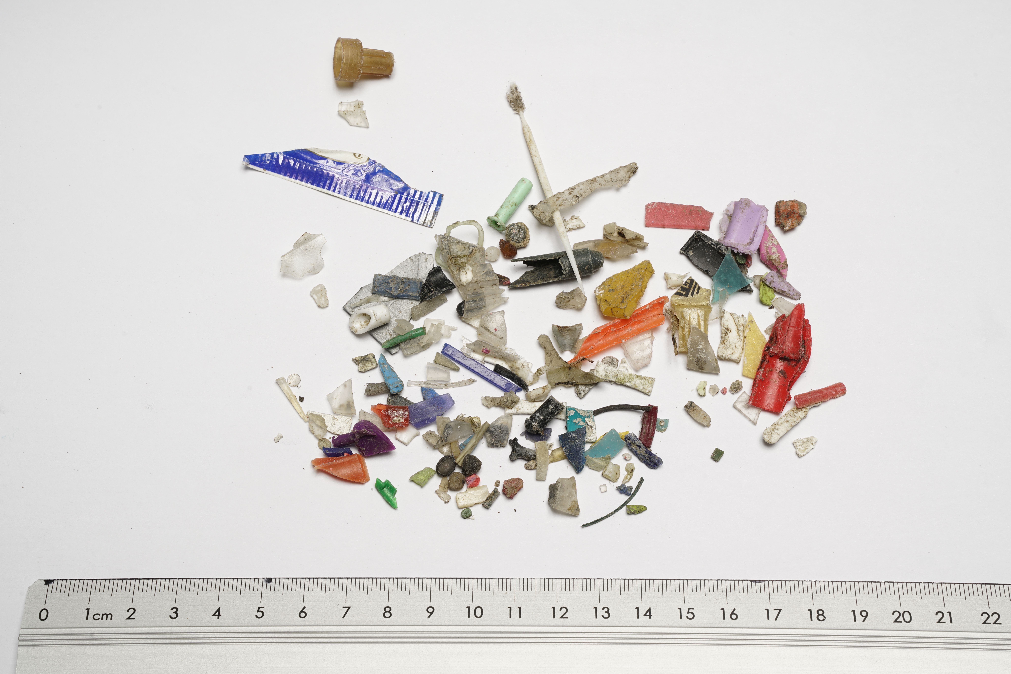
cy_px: 337
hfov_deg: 28.8
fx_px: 1966
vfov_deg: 19.5
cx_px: 506
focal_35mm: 70
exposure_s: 1/100
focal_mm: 70
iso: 100
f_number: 16
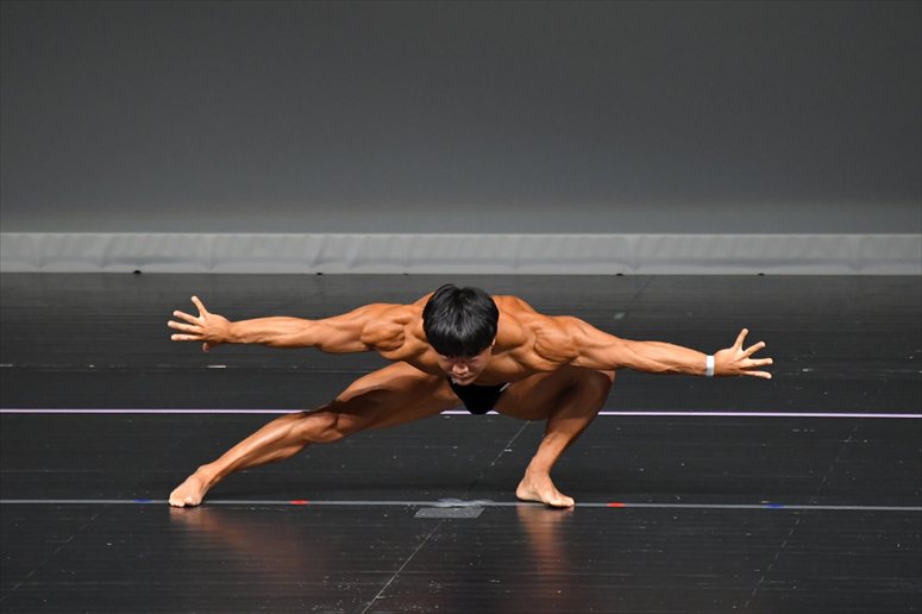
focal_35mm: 450
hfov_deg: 4.6
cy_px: 307
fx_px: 11520
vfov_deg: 3.1
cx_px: 461
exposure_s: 1/400
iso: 4000
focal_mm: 300
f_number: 5.6
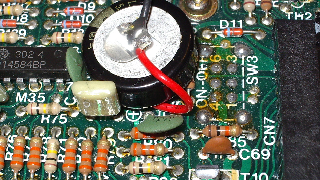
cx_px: 159
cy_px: 79
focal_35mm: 84
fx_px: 713
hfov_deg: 25.3
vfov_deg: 14.4
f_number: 6.9
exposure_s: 1/80
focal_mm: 11.5
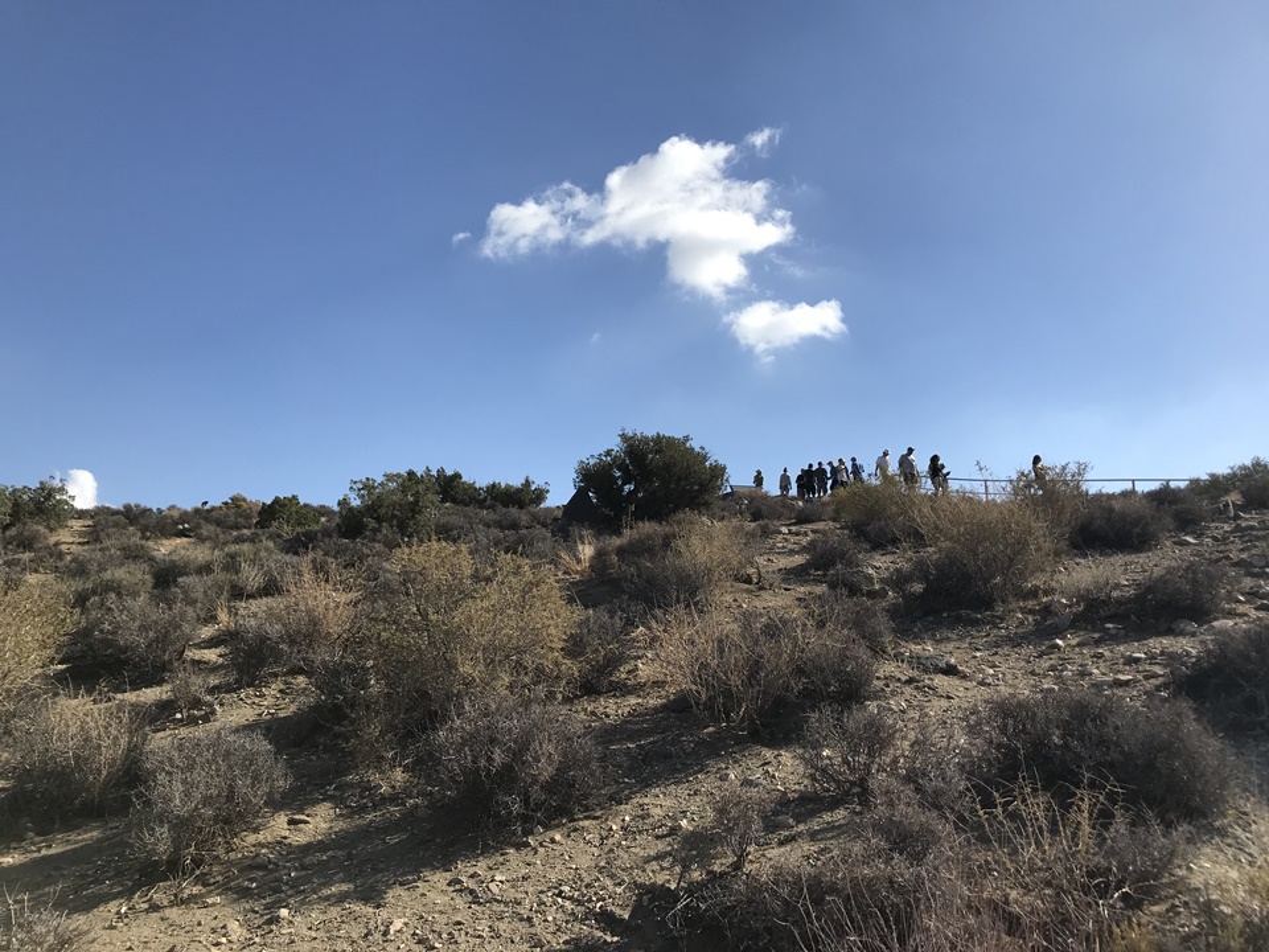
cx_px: 634
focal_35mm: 28
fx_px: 1026
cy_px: 476
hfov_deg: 63.4
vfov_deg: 49.7
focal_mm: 3.99
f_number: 1.8
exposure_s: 1/3300
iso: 20
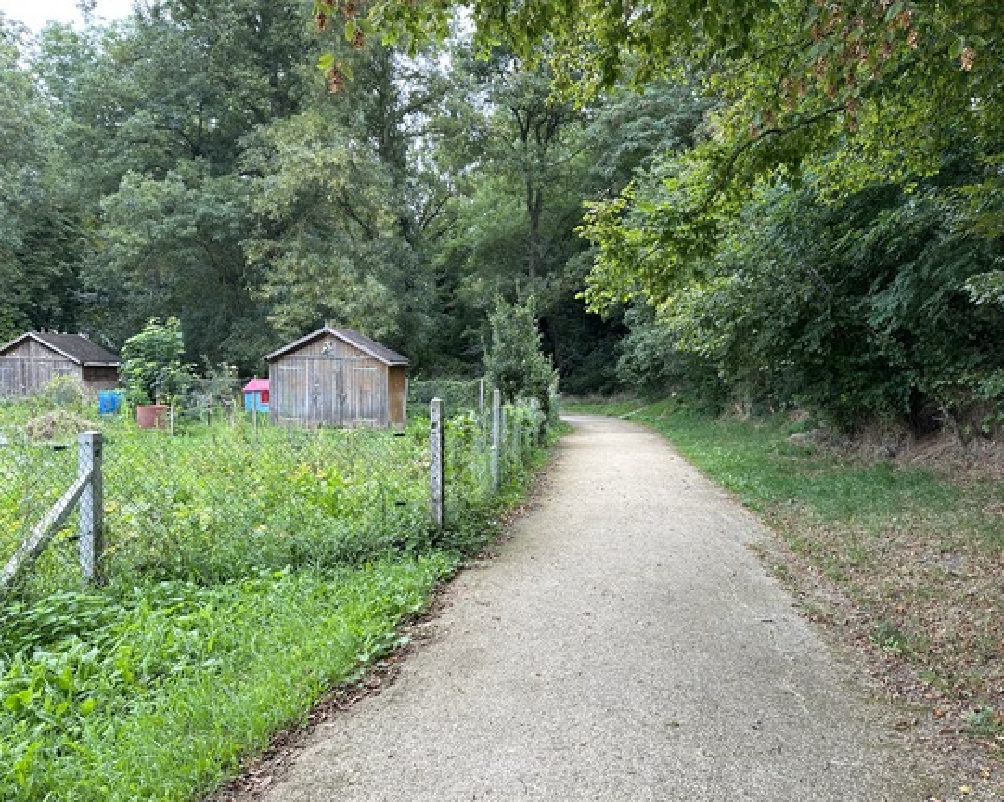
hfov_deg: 65.9
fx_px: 772
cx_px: 553
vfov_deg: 54.9
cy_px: 403
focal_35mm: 26
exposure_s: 1/131
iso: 64
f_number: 1.78
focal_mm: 6.86
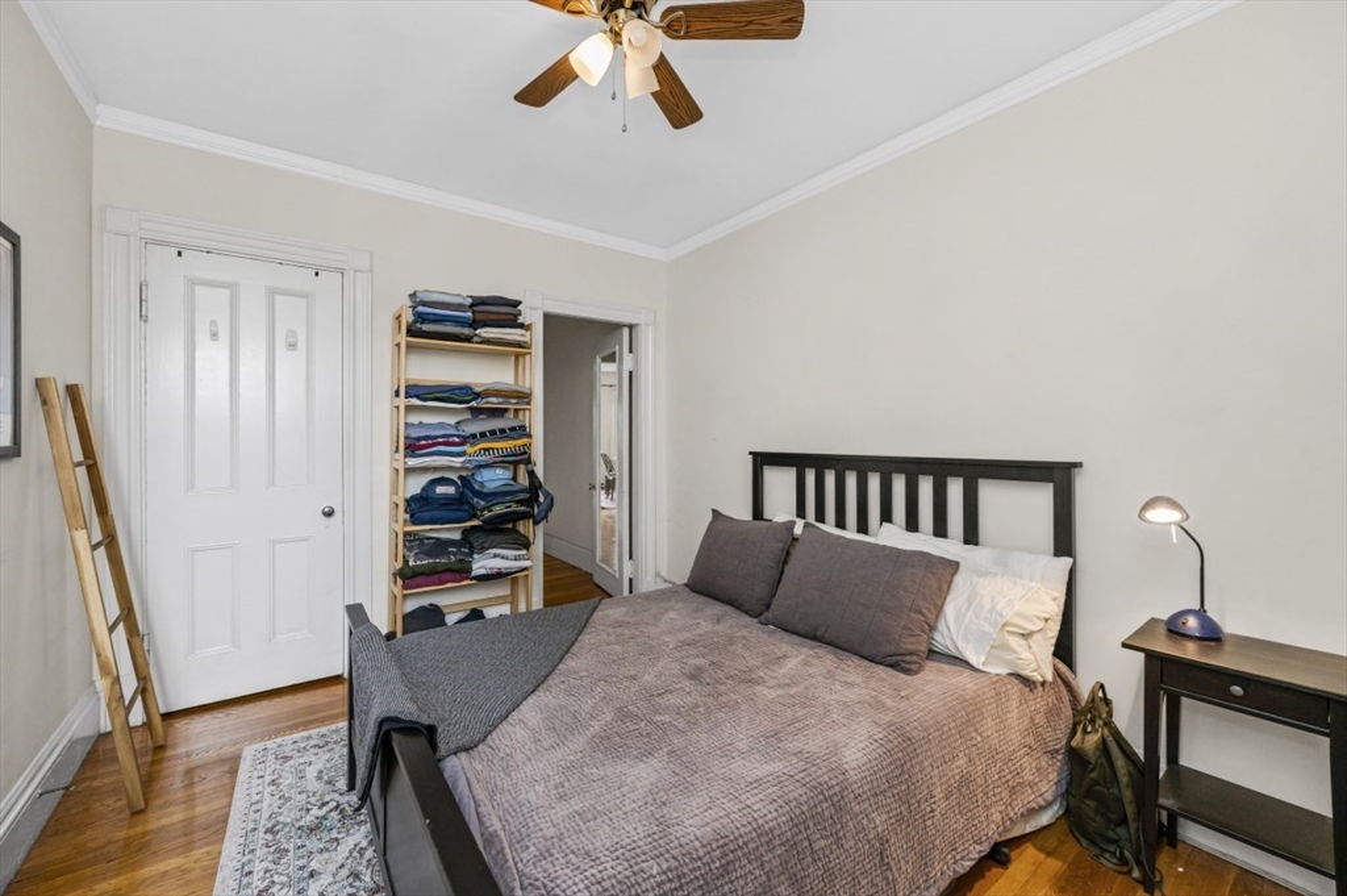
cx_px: 674
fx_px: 523
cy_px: 448
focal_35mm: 14
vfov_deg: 81.1
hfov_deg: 104.3
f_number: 5.6
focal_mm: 14
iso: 800
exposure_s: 1/100
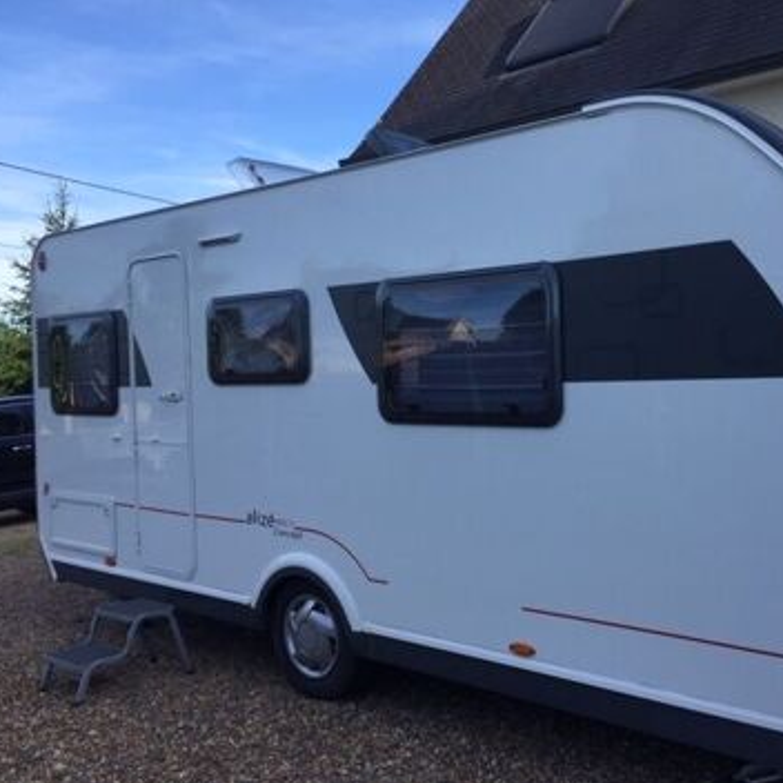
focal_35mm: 35
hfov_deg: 46.9
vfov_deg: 47.2
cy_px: 398
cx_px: 483
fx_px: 896
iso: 32
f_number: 2.2
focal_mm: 4.15
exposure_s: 1/920
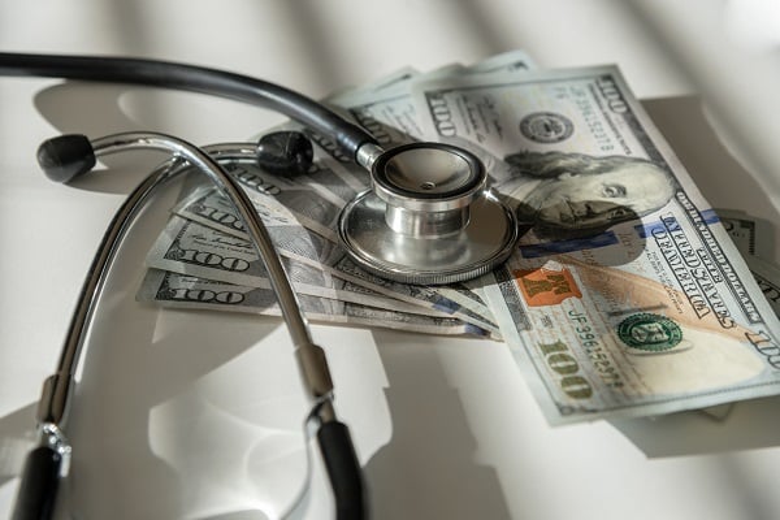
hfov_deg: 27.0
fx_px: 1625
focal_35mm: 75
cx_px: 390
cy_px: 260
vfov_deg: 18.2
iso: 200
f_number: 8
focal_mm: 75
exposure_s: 1/250
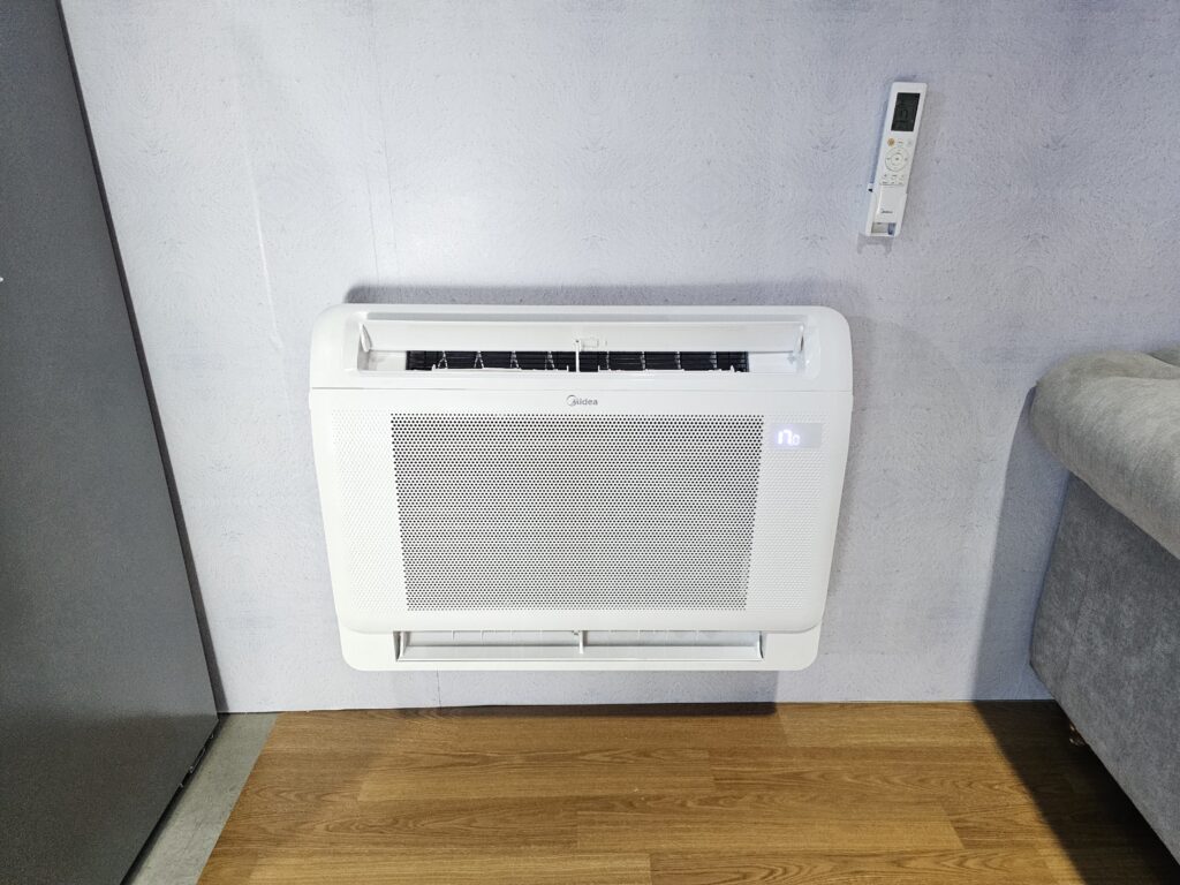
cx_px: 590
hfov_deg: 73.9
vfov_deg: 58.9
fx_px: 784
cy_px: 442
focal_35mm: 23
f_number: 1.7
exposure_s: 1/120
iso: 800
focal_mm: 6.3
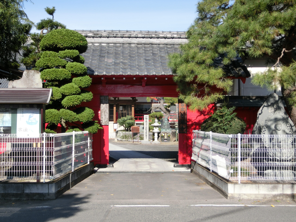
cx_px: 148
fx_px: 402
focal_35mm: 47
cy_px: 111
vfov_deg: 30.9
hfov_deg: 40.4
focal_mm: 8.29
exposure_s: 1/500
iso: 80
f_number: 4.2
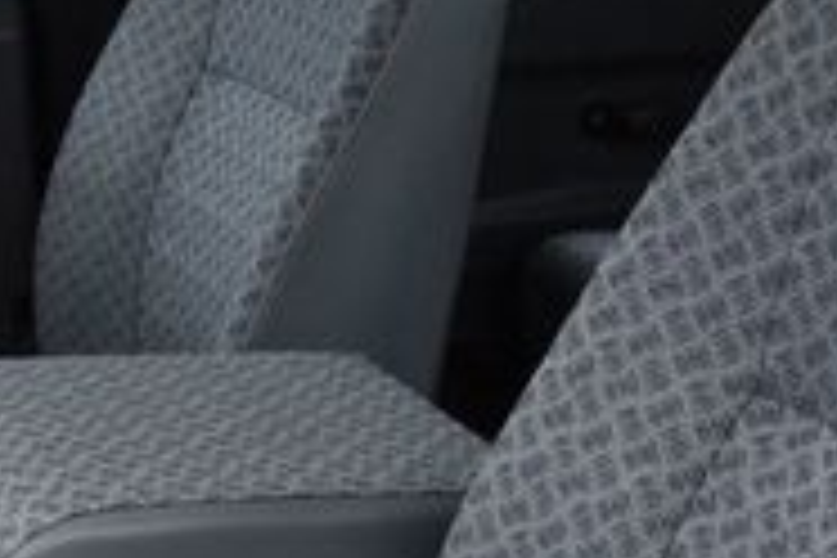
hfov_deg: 21.8
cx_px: 252
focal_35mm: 93
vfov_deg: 13.7
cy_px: 864
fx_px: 2162
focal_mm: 18
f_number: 3.5
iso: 1400
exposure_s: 1/60
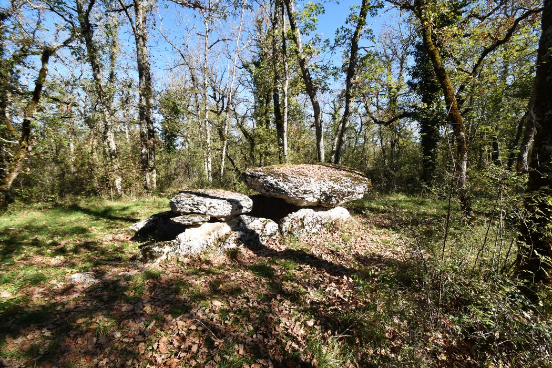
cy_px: 184
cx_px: 276
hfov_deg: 100.4
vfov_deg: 77.3
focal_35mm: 15
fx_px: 230
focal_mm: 10
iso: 280
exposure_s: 1/250
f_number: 8
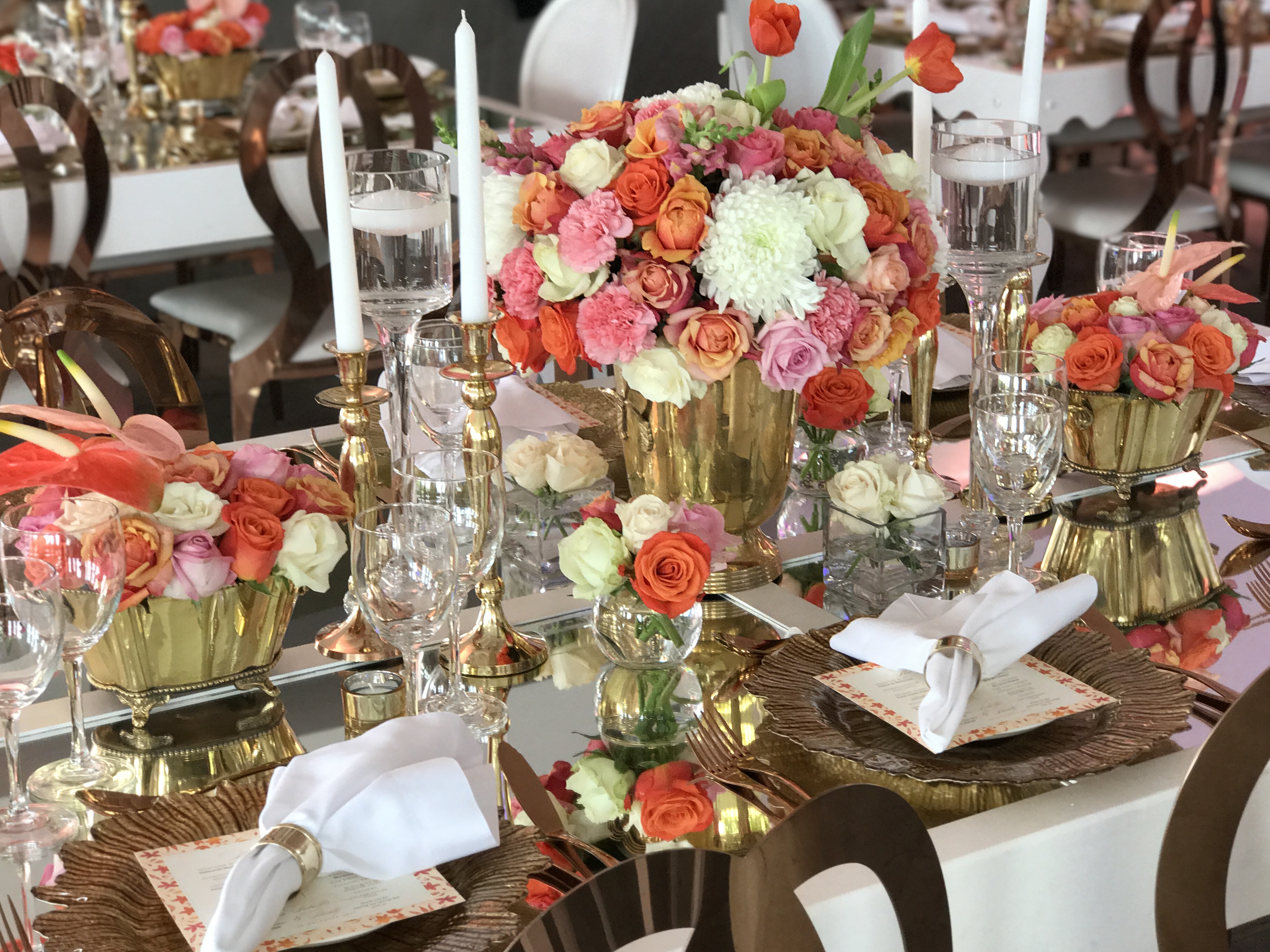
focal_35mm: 63
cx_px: 697
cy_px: 430
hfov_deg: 30.7
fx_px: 2311
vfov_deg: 23.3
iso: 100
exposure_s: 1/50
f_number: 2.8
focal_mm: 6.6
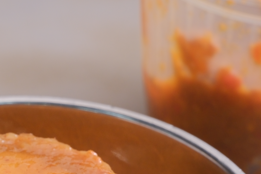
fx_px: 1928
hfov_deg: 7.7
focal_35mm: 266
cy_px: 273
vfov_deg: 5.1
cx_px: -21
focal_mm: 50
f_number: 6.4
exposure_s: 1/125
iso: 320
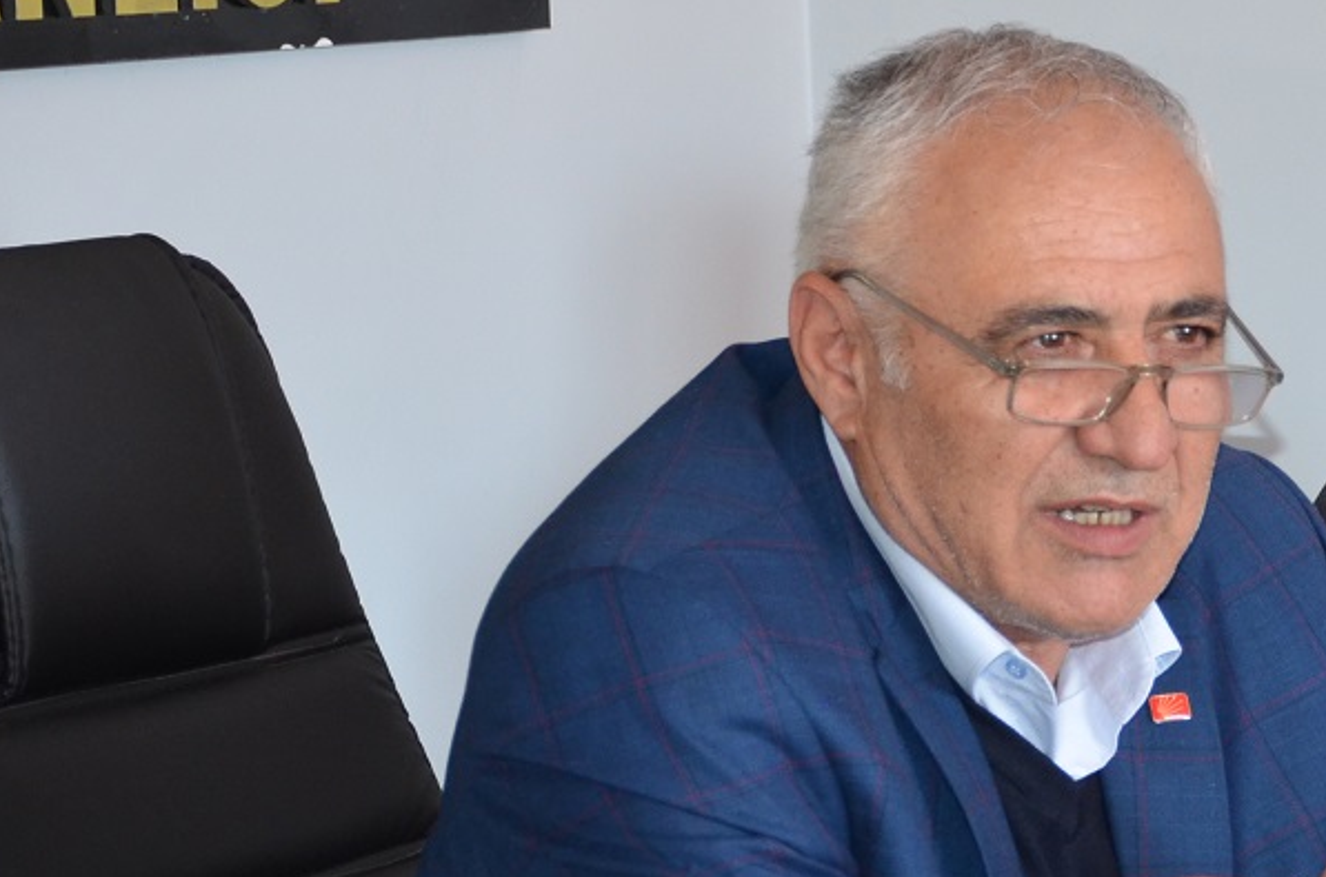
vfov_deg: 7.5
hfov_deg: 11.3
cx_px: 1322
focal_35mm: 181
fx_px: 6651
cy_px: 461
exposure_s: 1/60
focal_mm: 48
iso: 800
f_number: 4.5
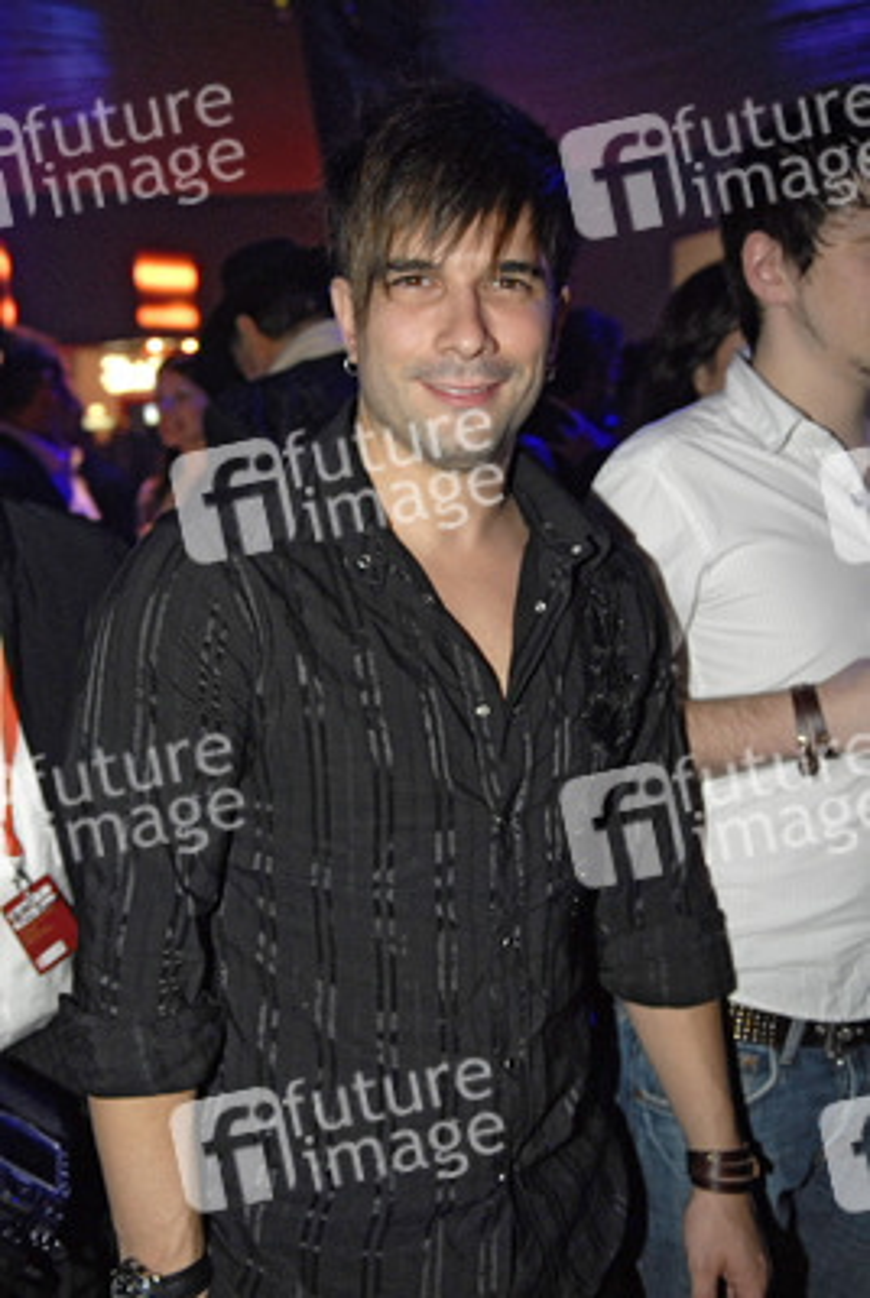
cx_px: 435
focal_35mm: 39
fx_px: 1409
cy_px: 649
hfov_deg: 34.3
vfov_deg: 49.5
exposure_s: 1/50
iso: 800
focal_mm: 26
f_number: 3.5
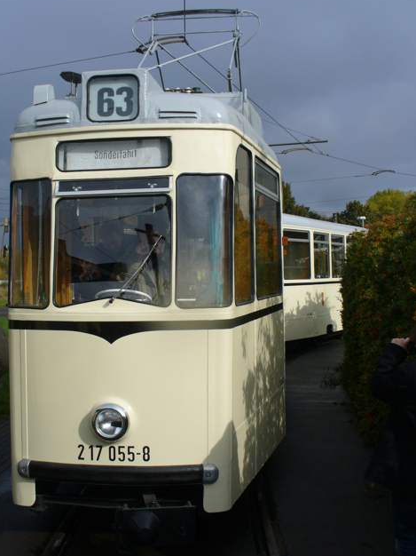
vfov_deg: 40.4
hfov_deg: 30.8
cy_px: 269
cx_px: 186
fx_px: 754
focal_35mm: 47
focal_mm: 7
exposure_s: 1/400
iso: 80
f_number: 5.8
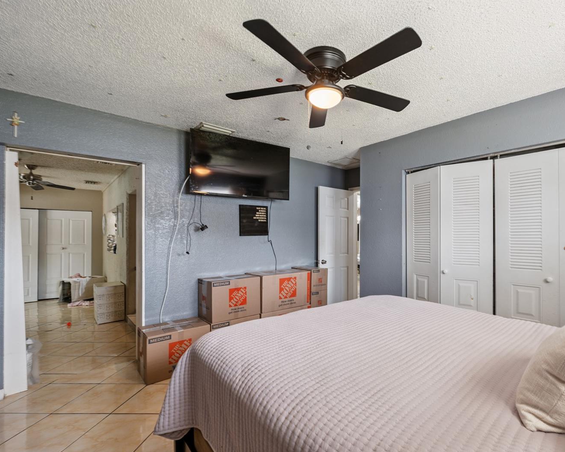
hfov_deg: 92.1
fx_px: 268
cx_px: 335
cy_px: 227
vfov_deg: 80.4
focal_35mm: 16
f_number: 8
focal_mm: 14
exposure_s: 1/10
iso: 400
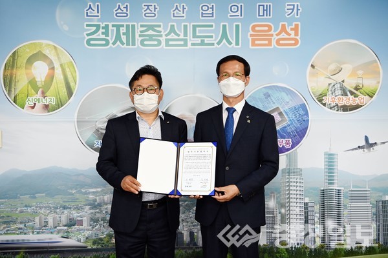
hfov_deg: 36.2
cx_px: 194
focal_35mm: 55
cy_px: 129
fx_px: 593
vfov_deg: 24.6
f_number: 5
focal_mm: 55
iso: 2000
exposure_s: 1/250
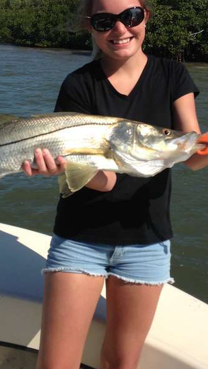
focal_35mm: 58
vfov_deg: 35.8
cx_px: 90
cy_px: 143
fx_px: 568
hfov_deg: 20.7
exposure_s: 1/2358
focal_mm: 4.12
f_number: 2.4
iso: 50
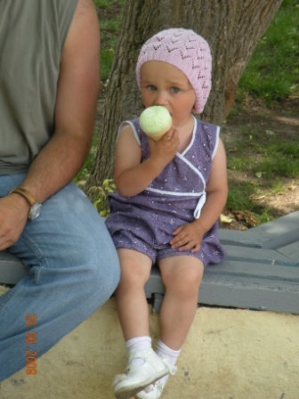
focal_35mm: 110
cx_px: 150
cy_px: 200
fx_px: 1267
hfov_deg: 13.5
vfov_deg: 17.9
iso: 64
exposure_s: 1/76
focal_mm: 19.4
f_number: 4
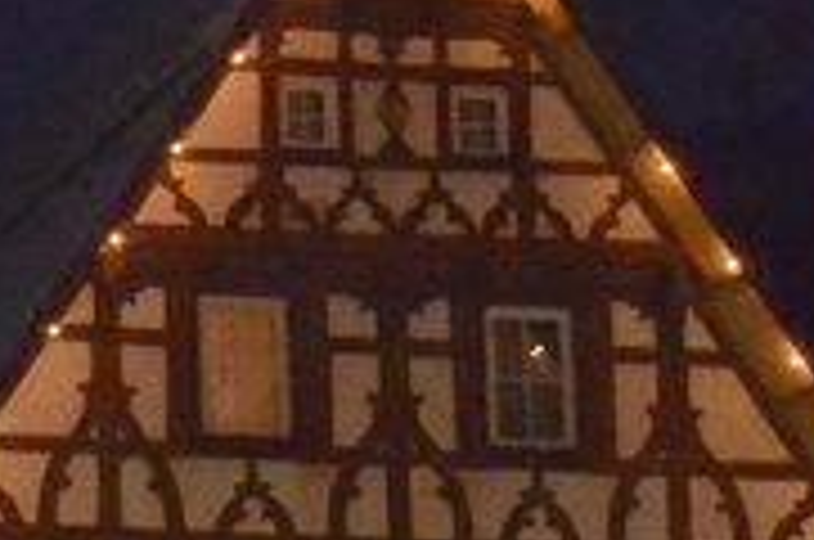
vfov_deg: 8.8
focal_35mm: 149
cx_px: -1259
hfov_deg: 11.1
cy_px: 968
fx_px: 3363
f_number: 6.7
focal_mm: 18
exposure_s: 1/60
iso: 6400
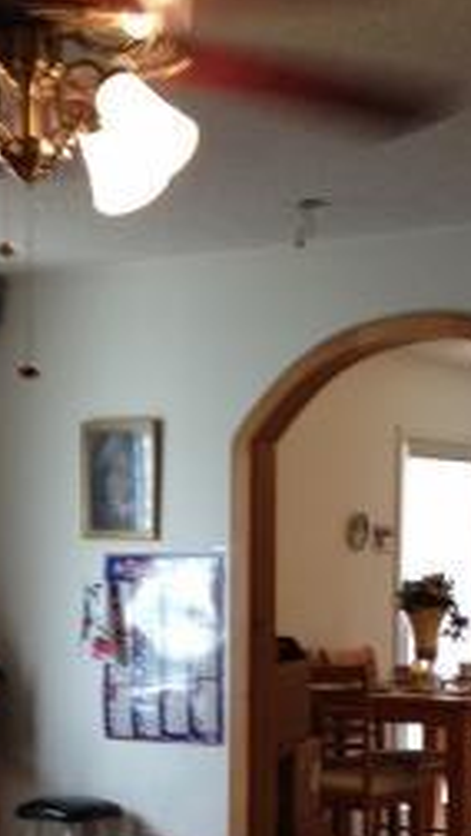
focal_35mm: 97
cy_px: 717
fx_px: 2151
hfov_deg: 12.5
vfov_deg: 21.6
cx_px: 226
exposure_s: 1/30
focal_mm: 4.28
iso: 50
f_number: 2.4
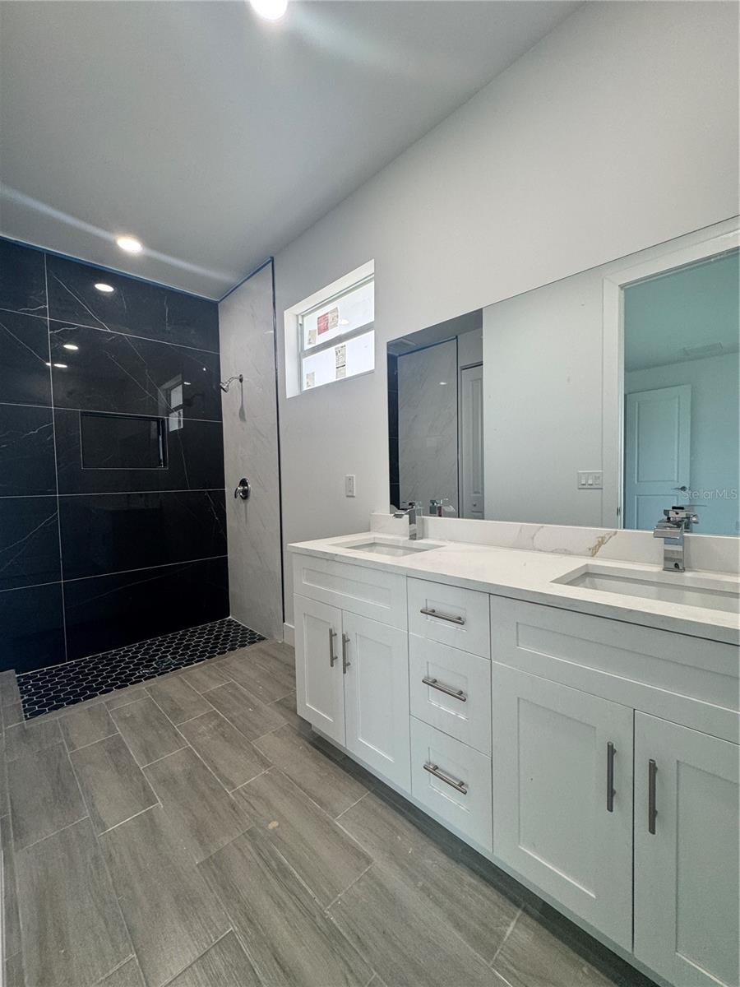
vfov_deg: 102.1
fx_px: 399
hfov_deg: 85.7
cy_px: 494
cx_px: 370
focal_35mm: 14
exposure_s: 1/120
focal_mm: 2.22
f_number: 2.2
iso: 125
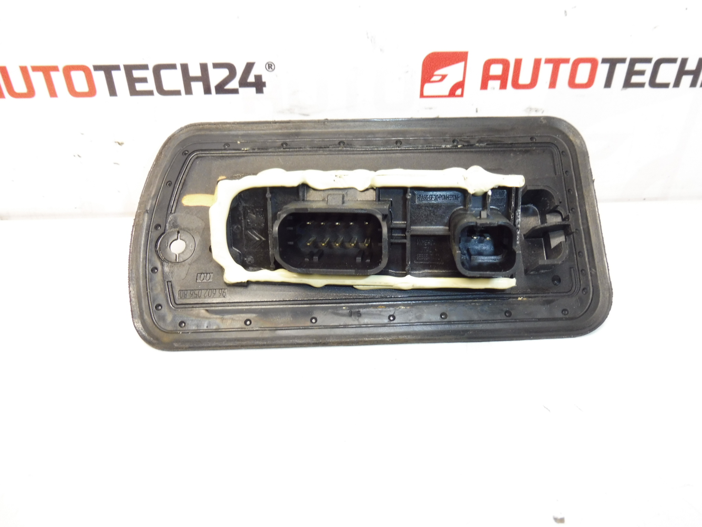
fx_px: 487
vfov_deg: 56.8
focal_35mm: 24
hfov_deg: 71.6
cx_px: 351
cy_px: 264
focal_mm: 4.3
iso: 200
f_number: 3.5
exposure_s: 1/80
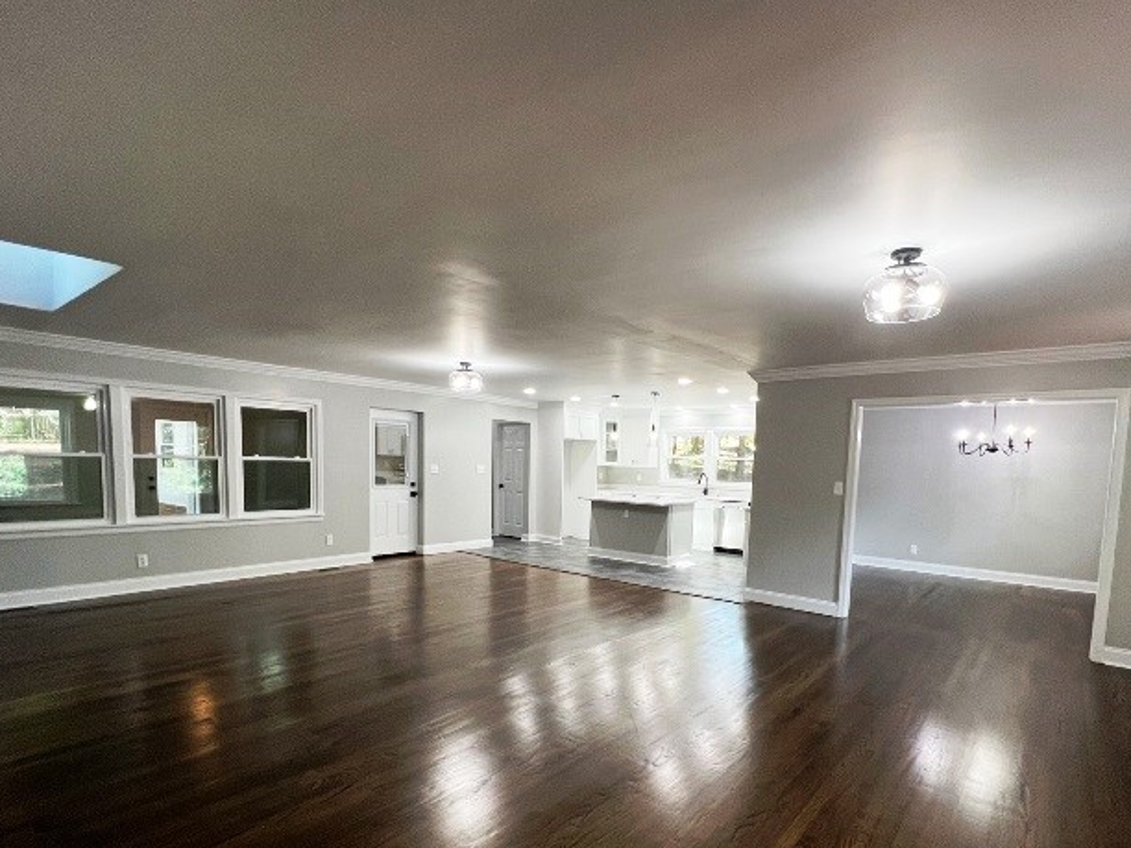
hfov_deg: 90.9
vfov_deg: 73.7
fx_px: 555
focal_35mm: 17
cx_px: 597
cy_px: 519
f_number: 1.8
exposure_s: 1/120
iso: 200
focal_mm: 1.57
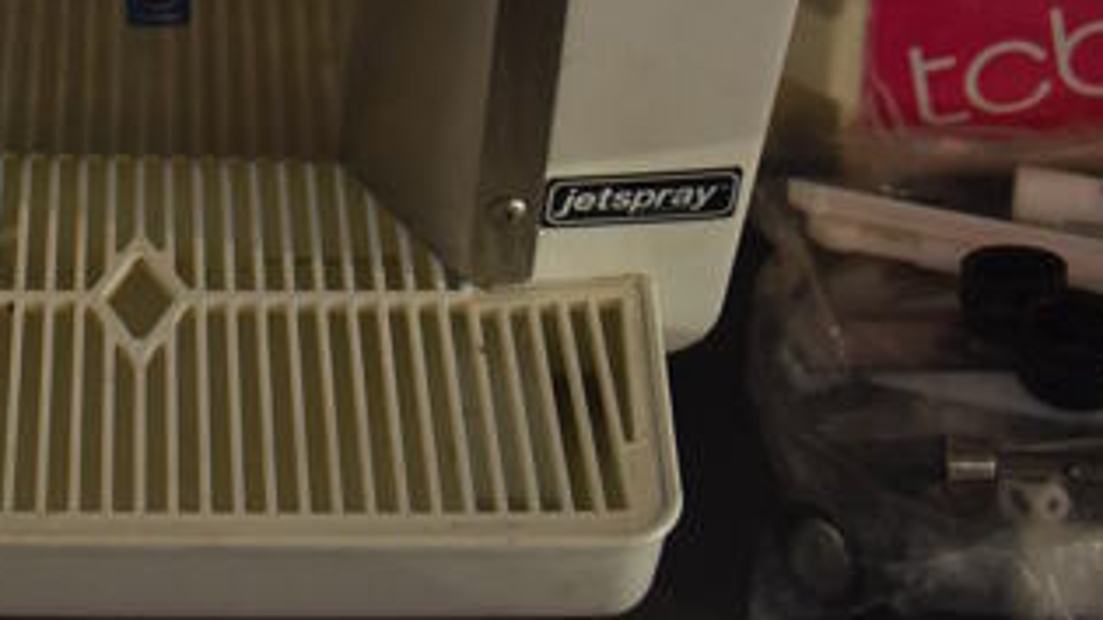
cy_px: -713
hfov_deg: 25.3
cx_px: 175
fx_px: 2398
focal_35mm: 82
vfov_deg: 12.5
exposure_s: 1/125
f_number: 3.5
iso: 1000
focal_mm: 18
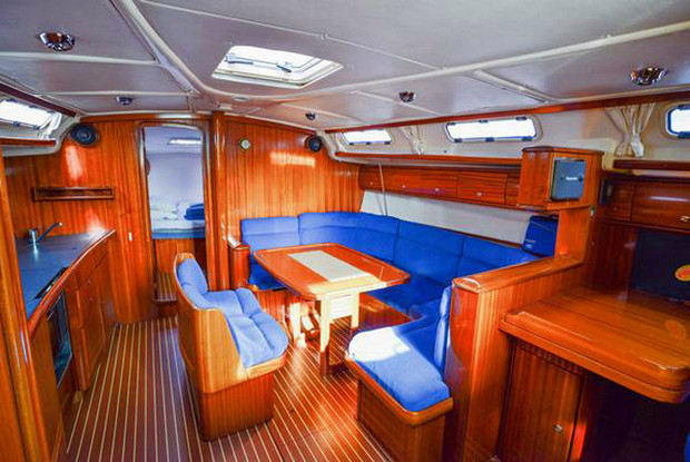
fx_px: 326
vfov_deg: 70.6
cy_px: 231
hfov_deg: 93.2
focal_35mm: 17
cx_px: 345
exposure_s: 1/100
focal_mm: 17
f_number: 5
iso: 800
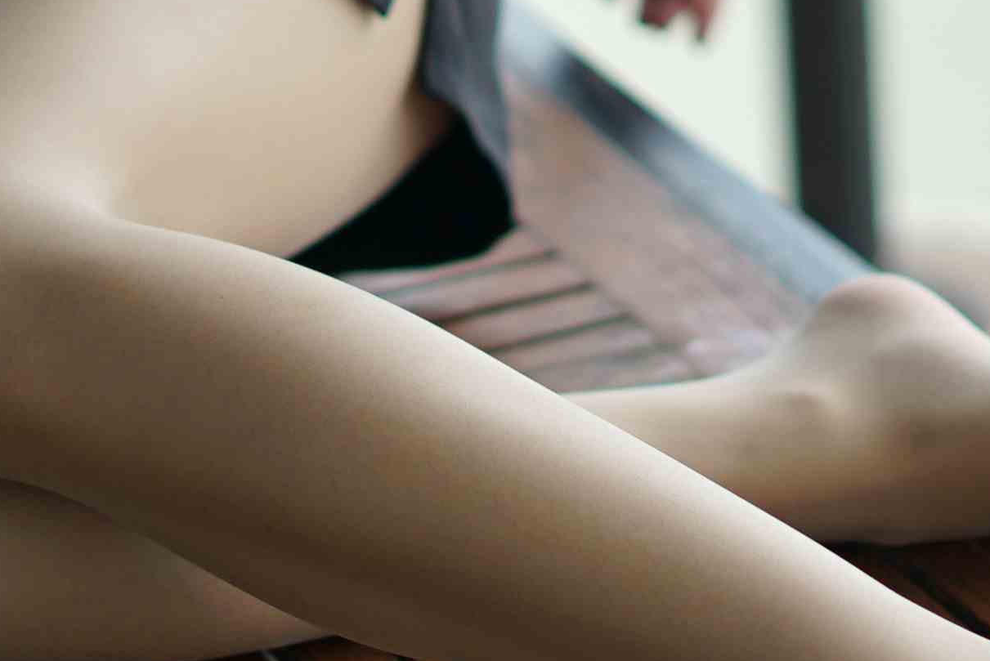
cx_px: 393
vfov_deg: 7.9
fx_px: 4815
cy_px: 428
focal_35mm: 175
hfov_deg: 11.7
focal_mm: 50
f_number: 1.8
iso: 200
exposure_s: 1/2500
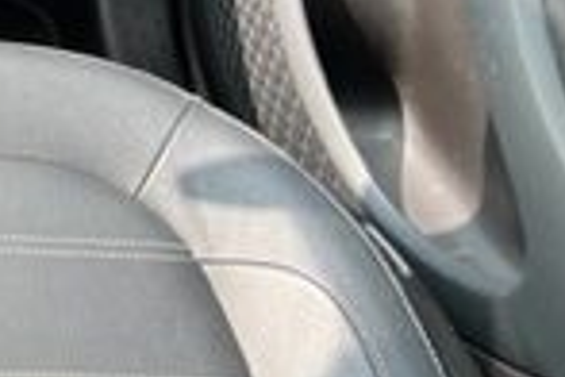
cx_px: -653
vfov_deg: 11.3
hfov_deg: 13.9
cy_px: -104
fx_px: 1852
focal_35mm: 118
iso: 40
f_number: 1.5
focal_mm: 5.7
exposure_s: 1/165
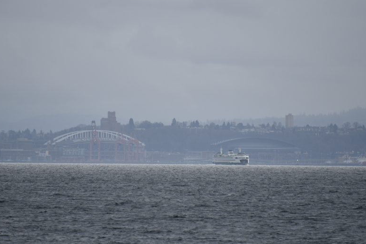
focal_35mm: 496
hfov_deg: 4.2
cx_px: 168
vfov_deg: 2.8
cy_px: 134
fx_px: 5045
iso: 100
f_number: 5.6
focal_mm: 300
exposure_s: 1/640
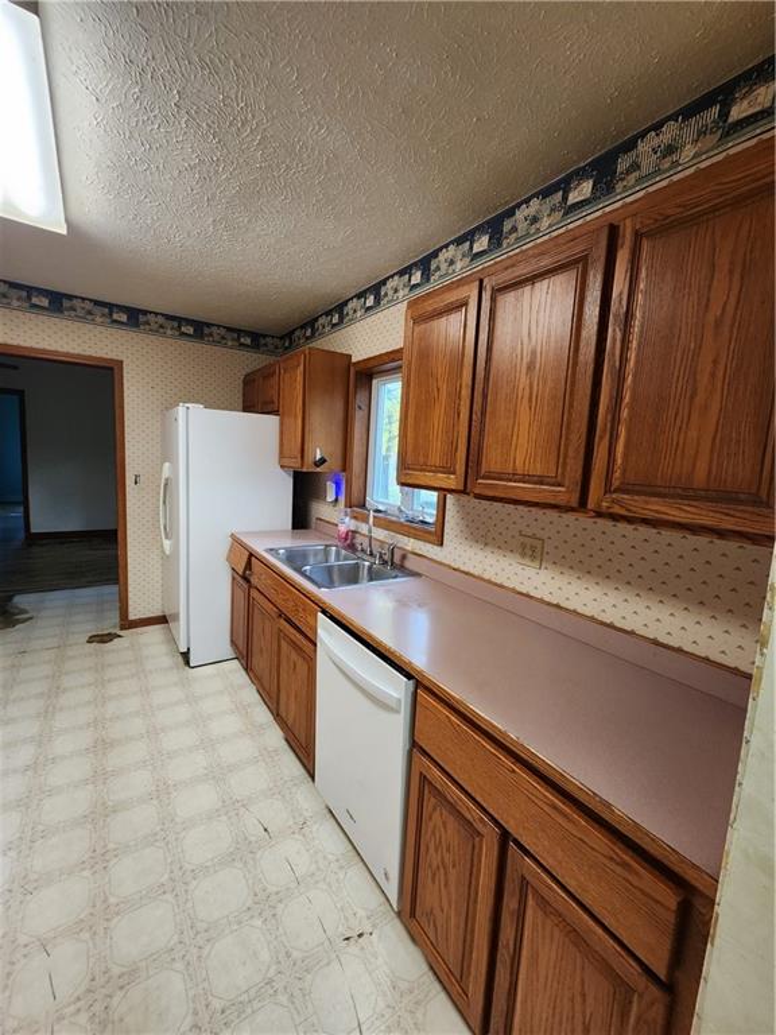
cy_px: 518
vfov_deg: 106.2
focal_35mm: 13
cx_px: 388
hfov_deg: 89.9
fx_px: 389
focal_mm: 2.2
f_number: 2.2
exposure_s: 1/40
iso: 400
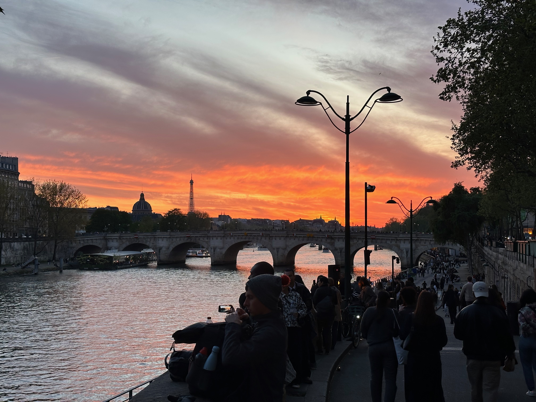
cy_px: 201
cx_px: 268
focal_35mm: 48
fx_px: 743
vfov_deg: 30.3
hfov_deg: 39.7
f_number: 1.78
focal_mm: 6.86
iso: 50
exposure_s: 1/138
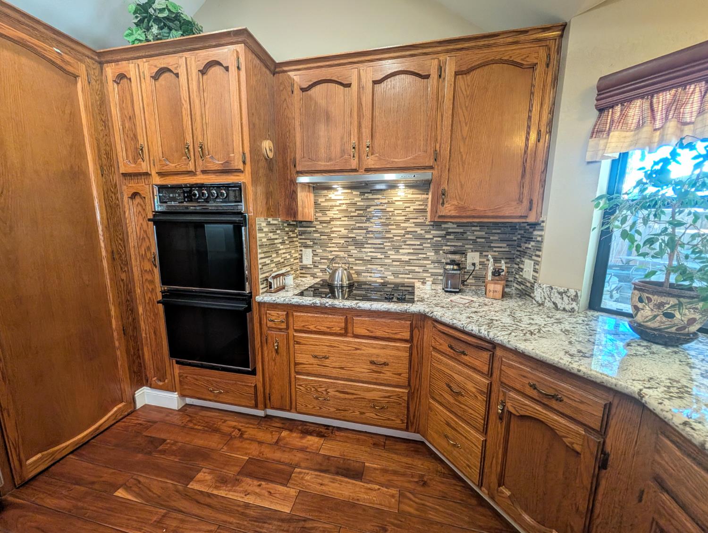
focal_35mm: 12
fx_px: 246
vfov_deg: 94.6
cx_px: 354
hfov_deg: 110.5
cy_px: 266
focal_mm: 2.02
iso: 254
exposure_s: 1/120
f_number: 1.7
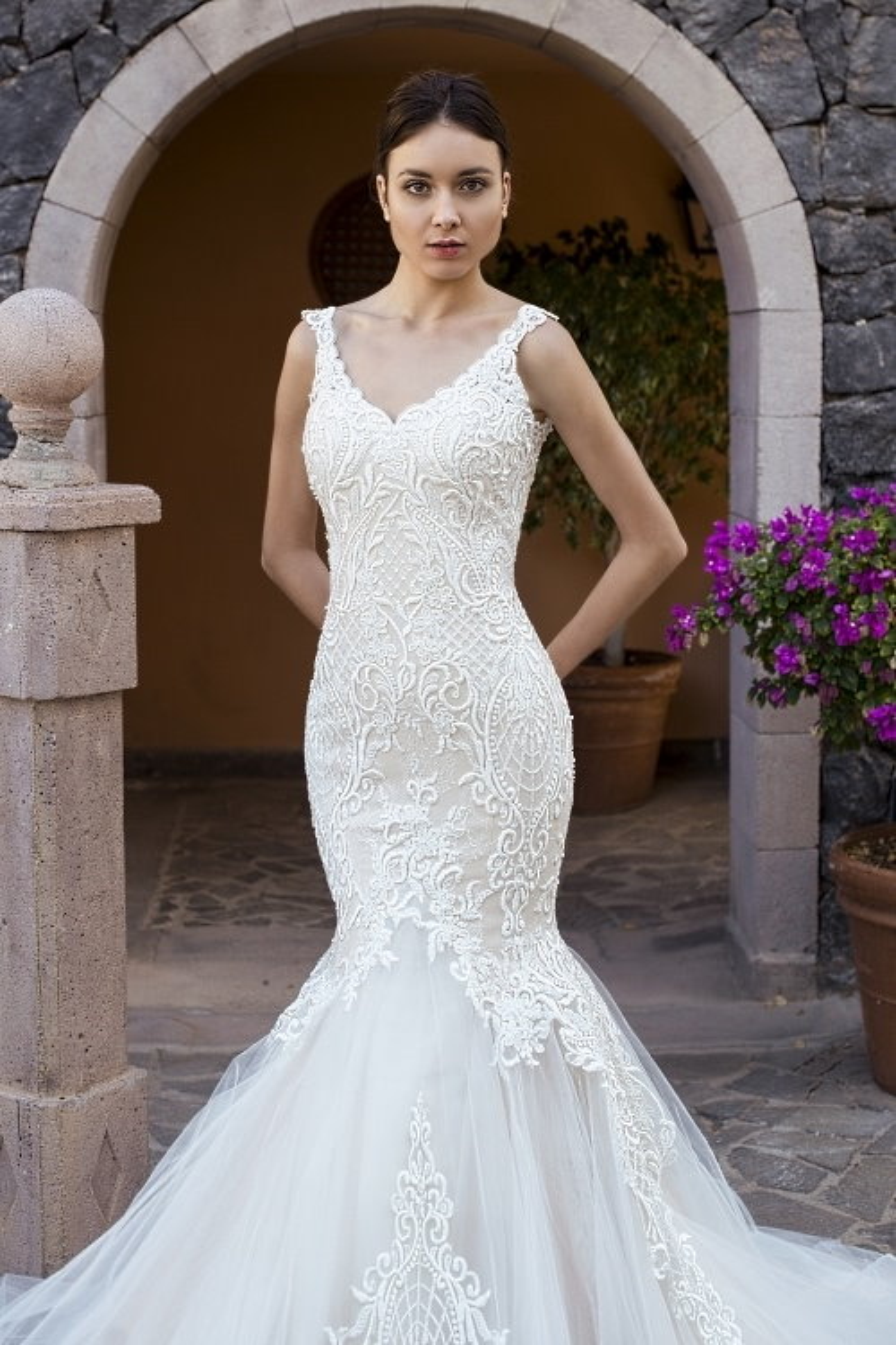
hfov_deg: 27.0
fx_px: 1867
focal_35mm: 50
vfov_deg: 39.6
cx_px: 448
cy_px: 672
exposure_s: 1/200
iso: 100
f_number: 4.5
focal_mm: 50
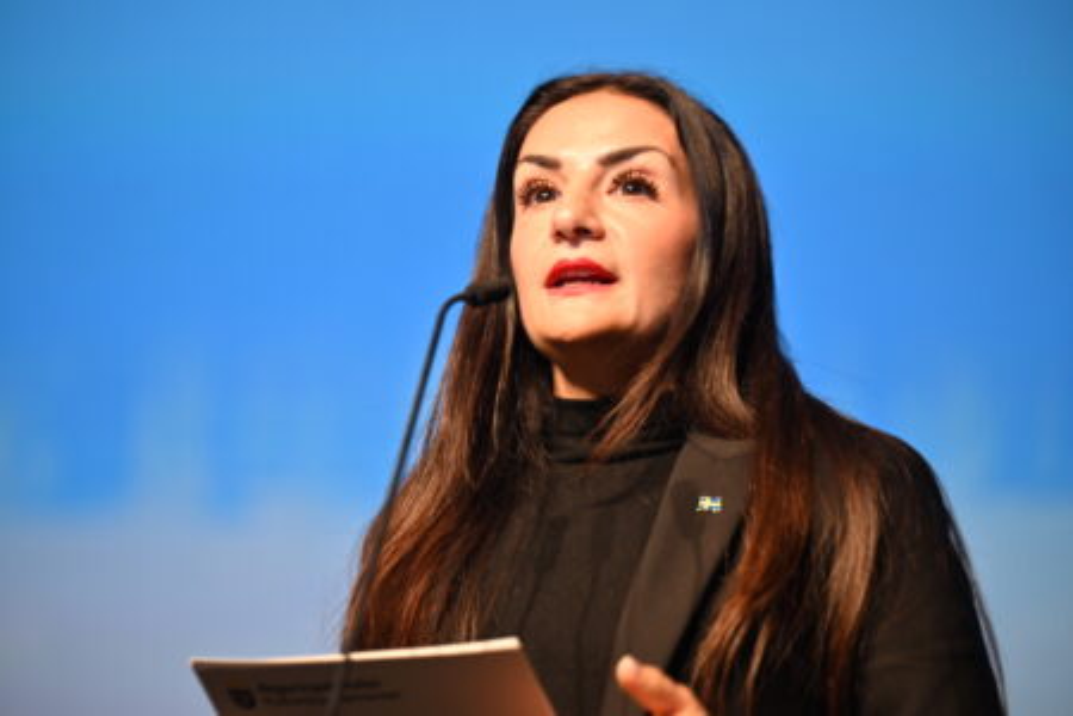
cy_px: 358
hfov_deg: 12.1
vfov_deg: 8.1
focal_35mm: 170
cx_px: 536
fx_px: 5067
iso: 1000
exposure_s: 1/125
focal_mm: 170
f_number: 2.8
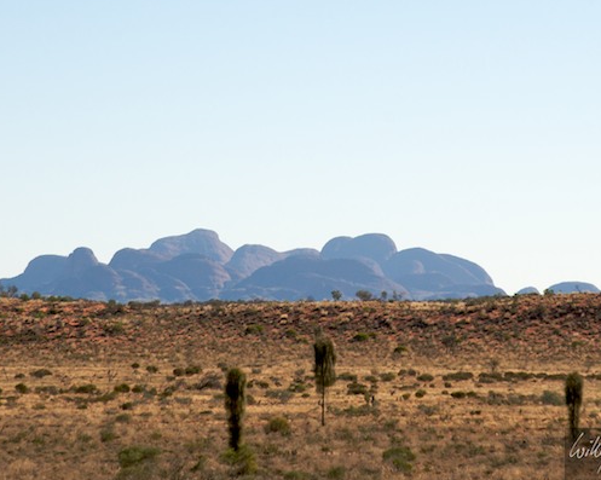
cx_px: 253
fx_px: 2570
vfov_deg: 10.7
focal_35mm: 145
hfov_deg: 13.3
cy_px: 241
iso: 320
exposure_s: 1/500
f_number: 11
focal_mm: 85
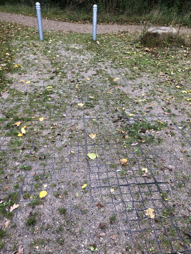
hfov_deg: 49.7
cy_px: 127
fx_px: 206
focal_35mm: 28
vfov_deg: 63.4
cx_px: 96
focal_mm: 3.99
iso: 40
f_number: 1.8
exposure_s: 1/30
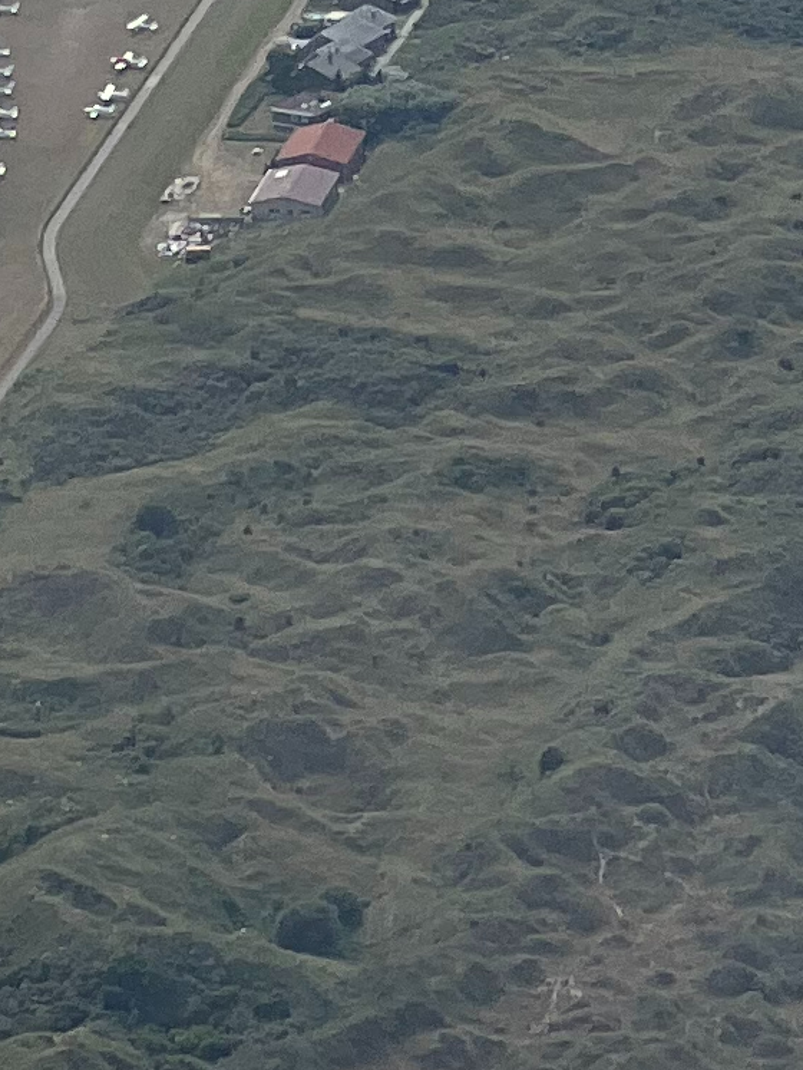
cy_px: -1340
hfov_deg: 3.6
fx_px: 12859
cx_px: 499
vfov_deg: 4.7
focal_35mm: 416
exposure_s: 1/550
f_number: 2.8
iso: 32
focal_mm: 9
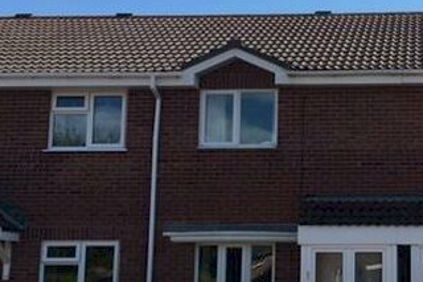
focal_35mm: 66
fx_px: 775
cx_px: 382
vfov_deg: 20.6
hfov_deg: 29.3
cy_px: 171
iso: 25
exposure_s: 1/1603
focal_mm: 4.15
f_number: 2.2
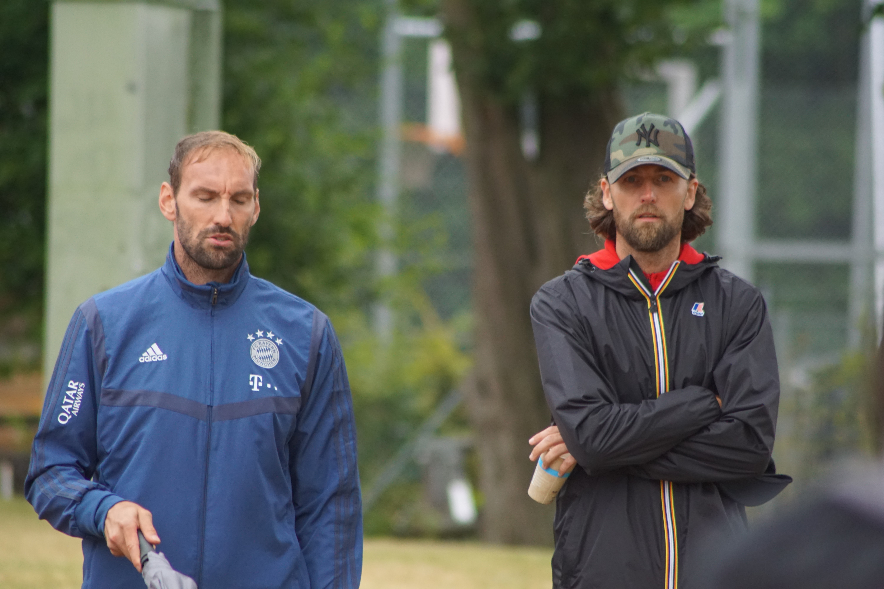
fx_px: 11049
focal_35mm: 450
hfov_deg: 4.6
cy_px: 294
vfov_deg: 3.1
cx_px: 442
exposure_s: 1/500
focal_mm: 300
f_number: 5.6
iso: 1250
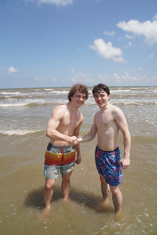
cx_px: 78
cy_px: 118
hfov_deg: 53.1
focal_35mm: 24
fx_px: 157
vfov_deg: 73.7
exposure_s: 1/250
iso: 100
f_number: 9
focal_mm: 16
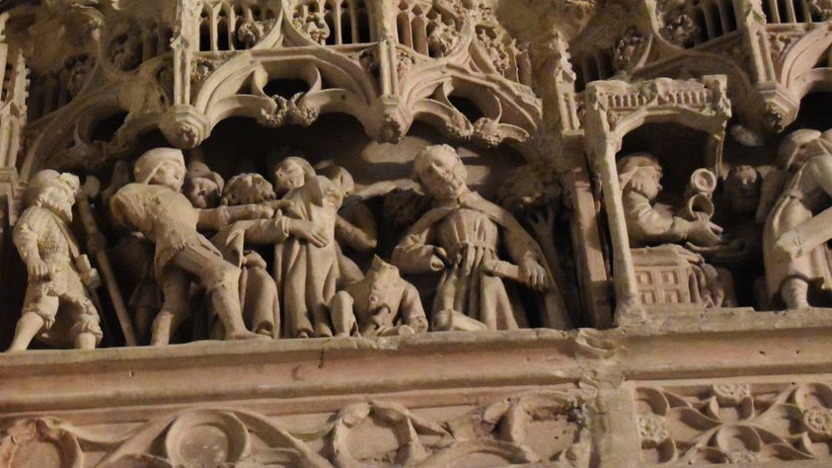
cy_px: 198
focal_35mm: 108
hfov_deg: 19.9
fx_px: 2375
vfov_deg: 11.2
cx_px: 340
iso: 12800
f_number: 5.6
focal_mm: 55
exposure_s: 1/30
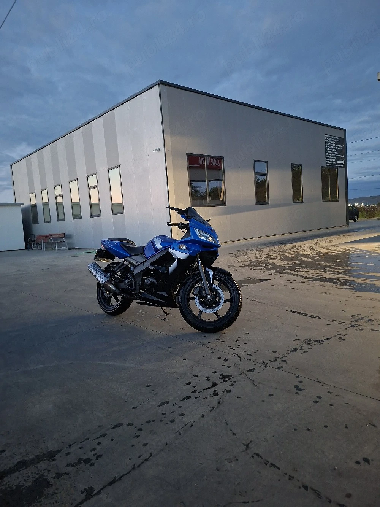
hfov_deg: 58.9
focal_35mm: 23
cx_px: 190
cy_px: 254
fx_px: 337
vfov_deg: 73.9
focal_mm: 5.54
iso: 800
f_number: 1.8
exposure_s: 1/20
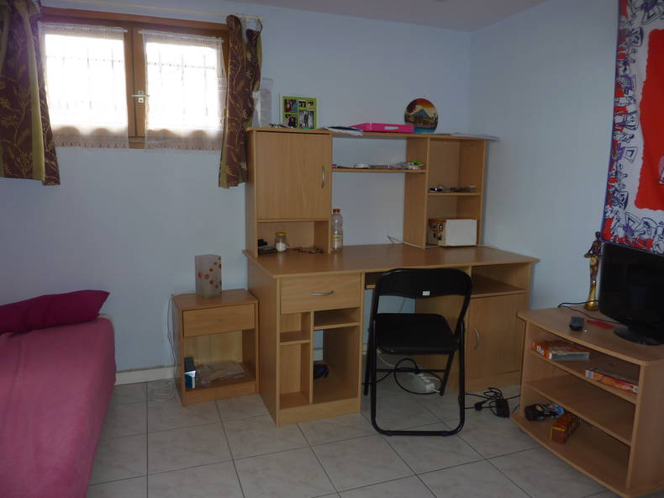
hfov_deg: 69.4
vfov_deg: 54.9
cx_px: 332
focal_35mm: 25
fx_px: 479
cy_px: 249
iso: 80
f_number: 3.3
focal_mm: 4.1
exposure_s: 1/30
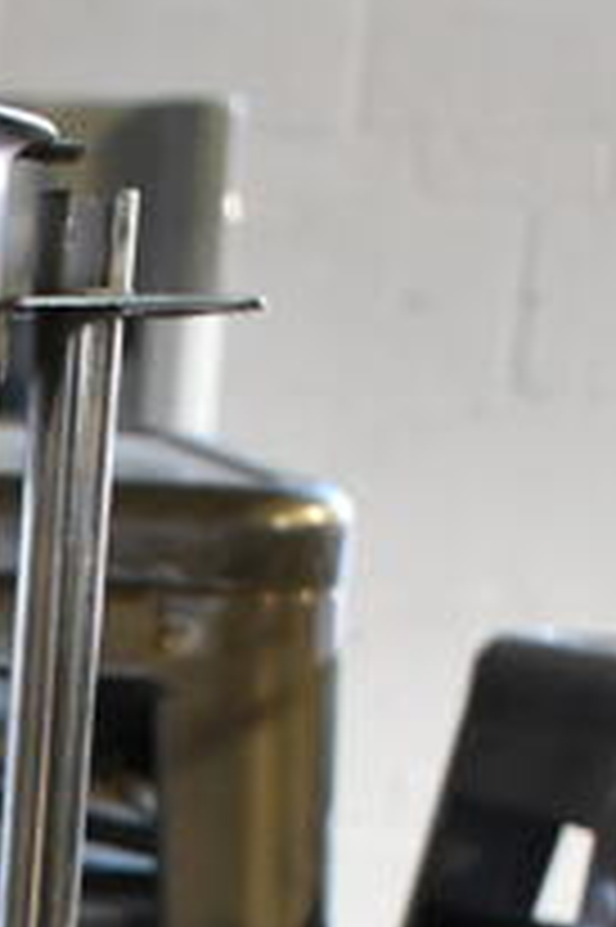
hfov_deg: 10.4
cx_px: -665
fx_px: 3085
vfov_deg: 15.6
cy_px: 1442
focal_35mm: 120
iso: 1400
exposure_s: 1/30
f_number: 3.5
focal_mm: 18
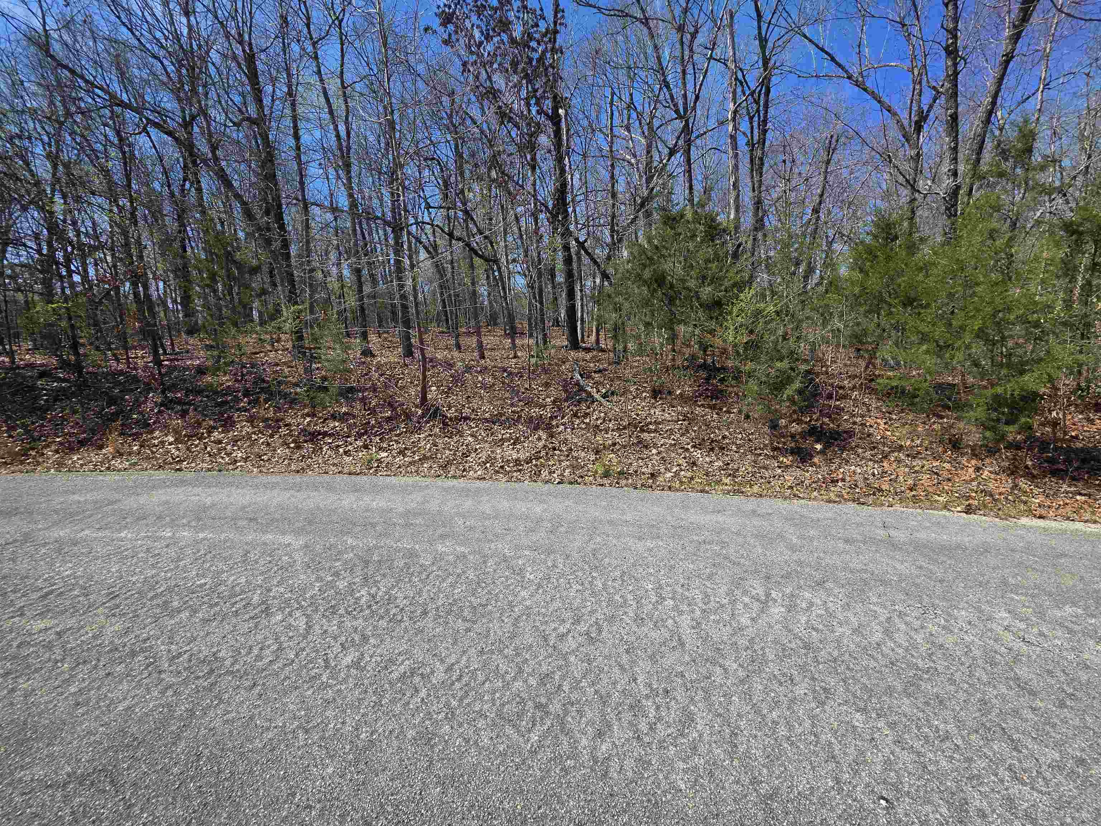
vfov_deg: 89.9
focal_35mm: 13
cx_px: 550
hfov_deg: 106.2
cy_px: 413
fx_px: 413
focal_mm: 2.2
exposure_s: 1/1173
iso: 40
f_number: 1.9
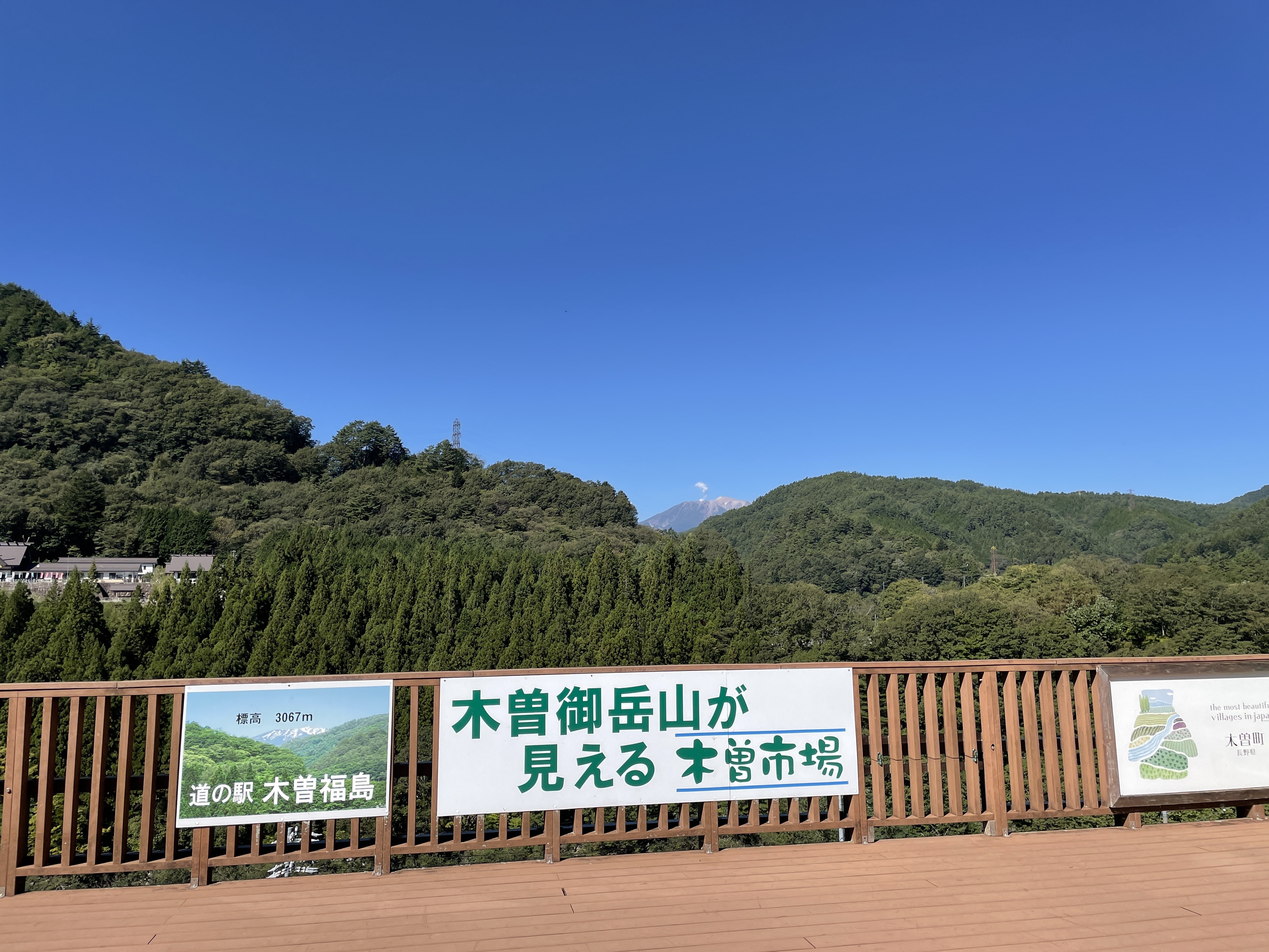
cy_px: 476
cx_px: 634
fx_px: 953
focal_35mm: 26
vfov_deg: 53.1
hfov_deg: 67.3
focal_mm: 4.2
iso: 32
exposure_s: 1/3401
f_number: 1.6
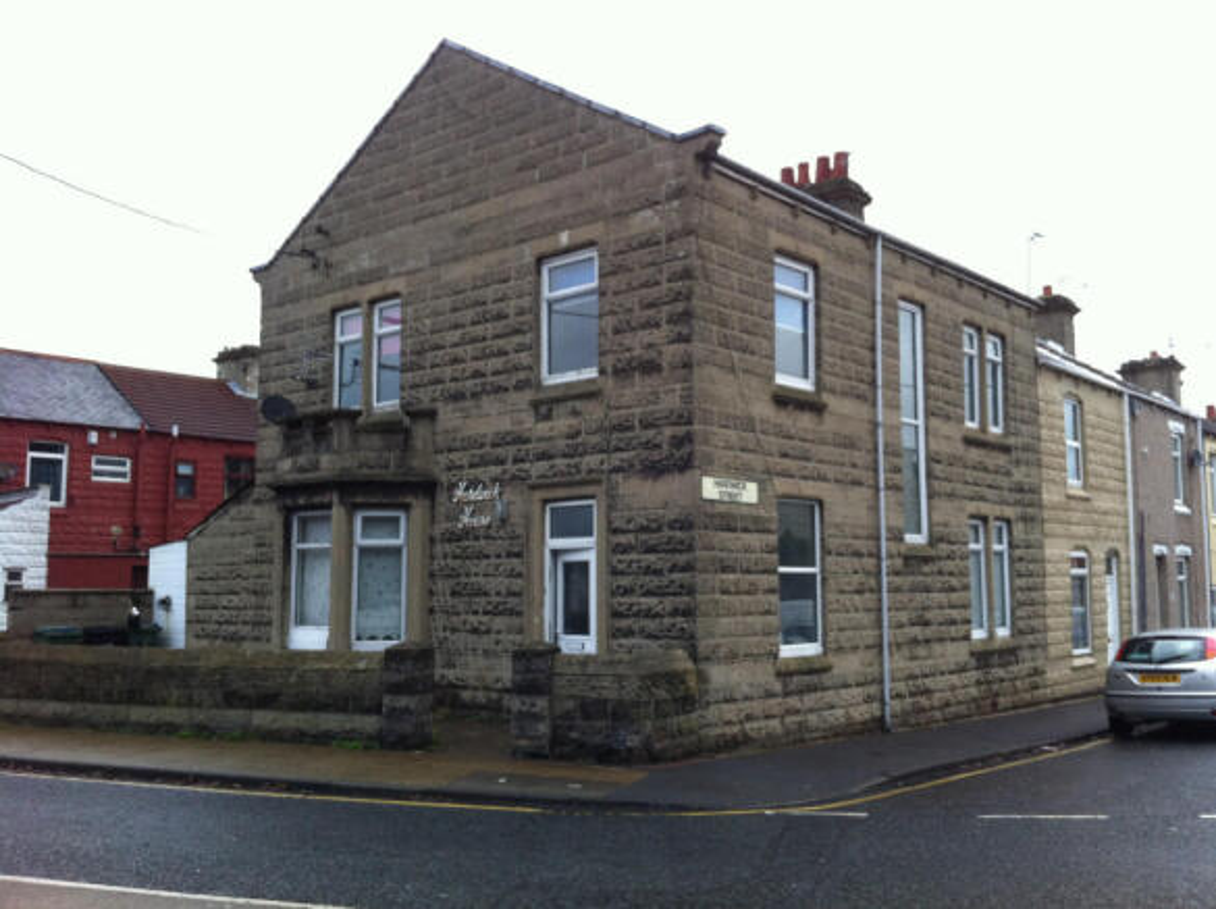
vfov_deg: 40.6
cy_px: 454
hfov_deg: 52.7
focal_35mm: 35
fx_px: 1228
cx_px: 608
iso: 80
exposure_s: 1/100
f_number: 2.8
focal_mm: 3.85
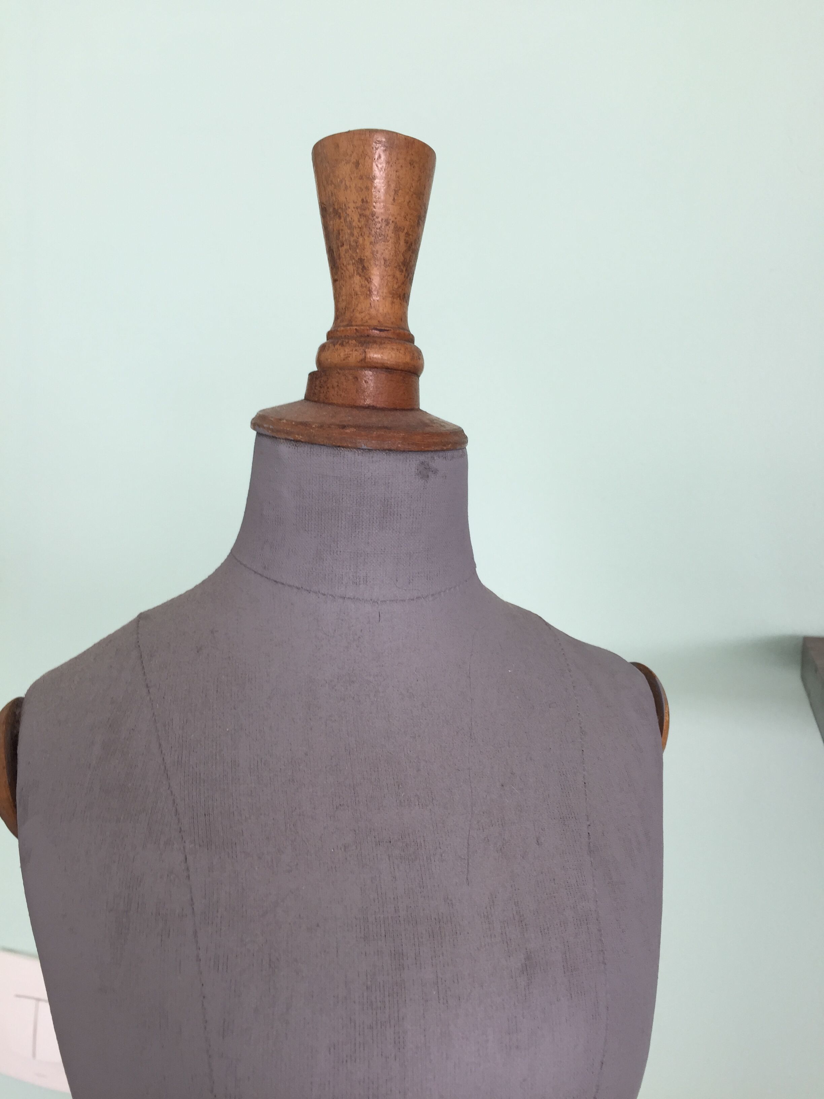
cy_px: 550
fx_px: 920
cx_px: 412
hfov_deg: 48.2
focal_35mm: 29
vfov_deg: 61.7
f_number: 2.2
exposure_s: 1/50
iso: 32
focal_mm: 4.15
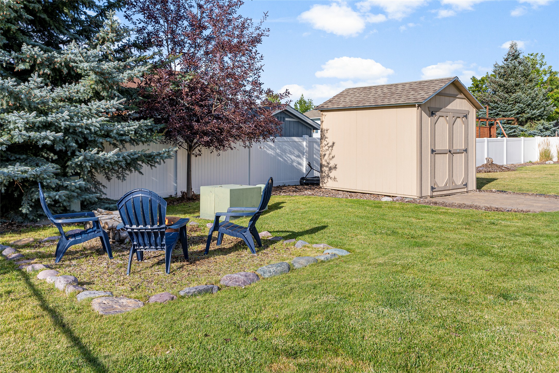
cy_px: 186
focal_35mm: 30
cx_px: 280
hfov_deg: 61.9
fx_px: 466
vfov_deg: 43.6
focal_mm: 30
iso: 80
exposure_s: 1/400
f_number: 9
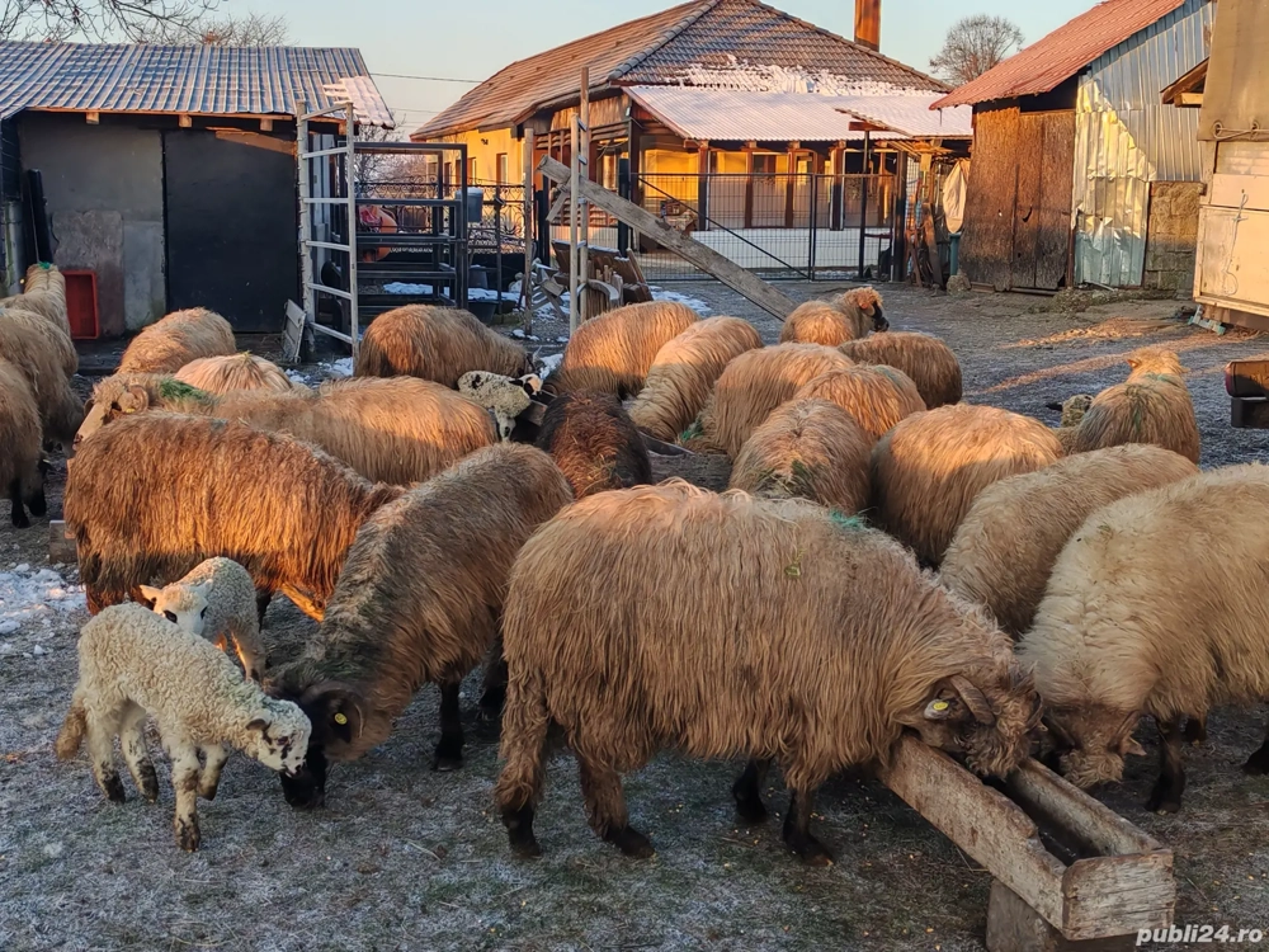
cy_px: 476
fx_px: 1760
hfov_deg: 39.7
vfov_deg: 30.3
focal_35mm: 48
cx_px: 634
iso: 50
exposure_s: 1/330
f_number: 1.95
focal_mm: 5.52
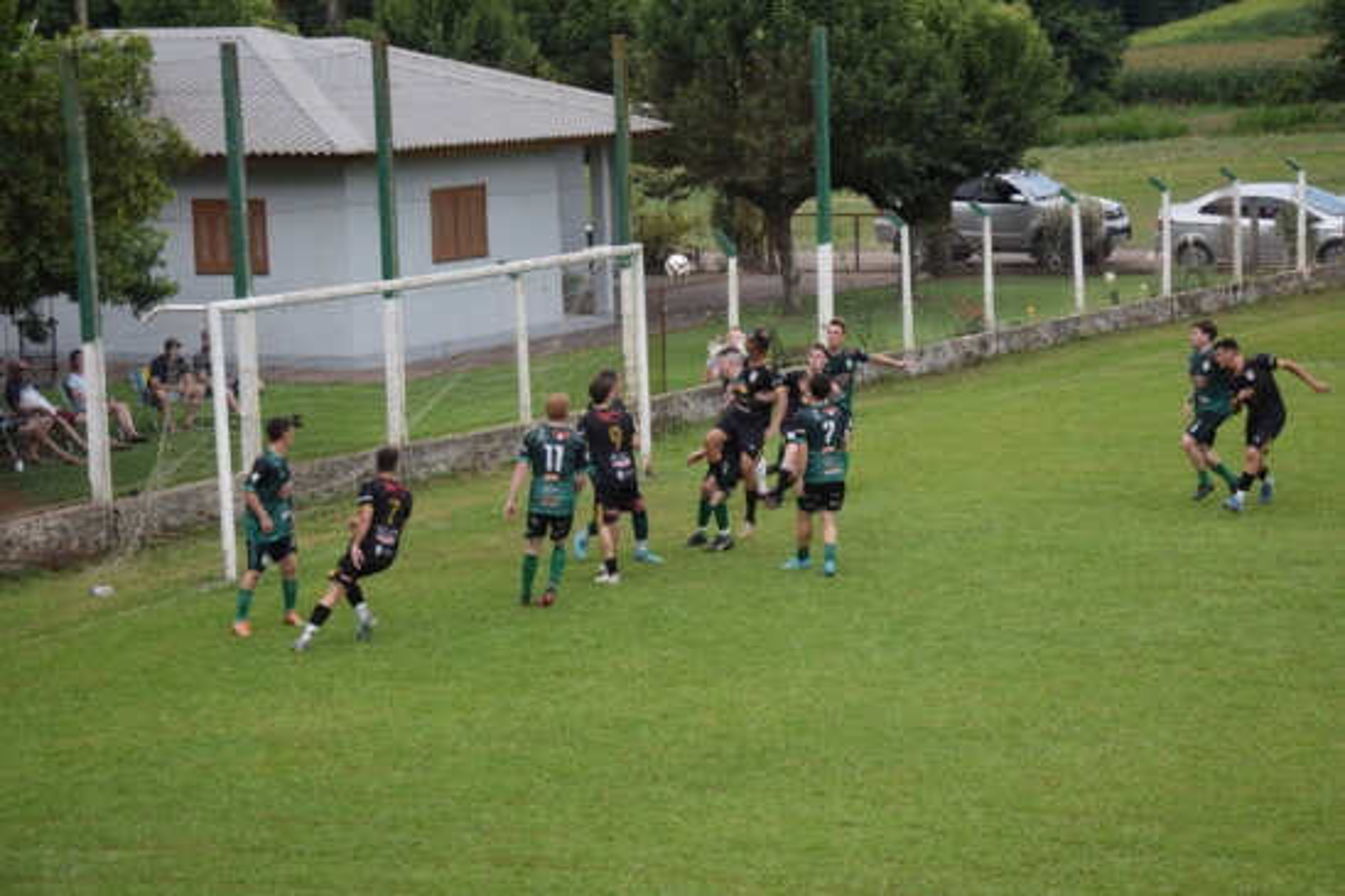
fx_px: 3697
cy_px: 448
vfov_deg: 13.8
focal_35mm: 99
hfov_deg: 20.6
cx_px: 672
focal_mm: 66
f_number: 5.6
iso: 400
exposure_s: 1/500
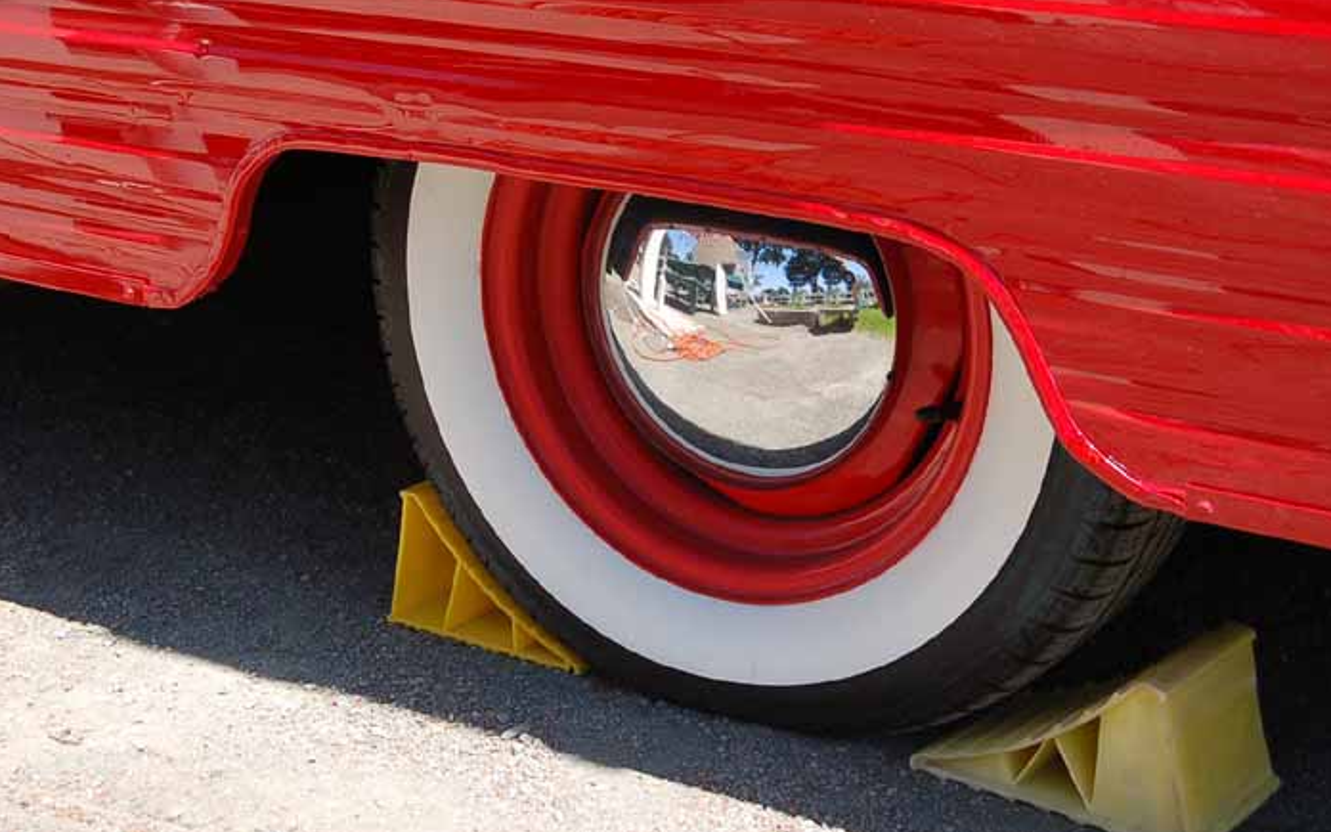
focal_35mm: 65
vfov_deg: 20.0
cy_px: 391
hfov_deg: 31.5
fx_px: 2358
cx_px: 668
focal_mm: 42
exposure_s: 1/200
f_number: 7.1
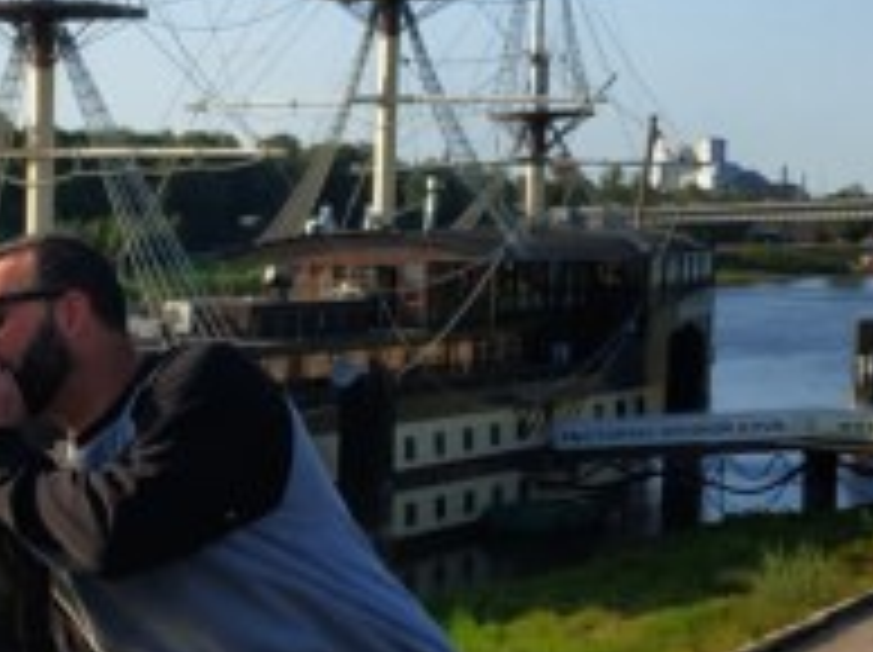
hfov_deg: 20.6
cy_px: 560
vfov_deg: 15.7
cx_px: 76
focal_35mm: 93
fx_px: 2343
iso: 125
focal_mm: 3.94
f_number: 1.9
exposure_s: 1/1817
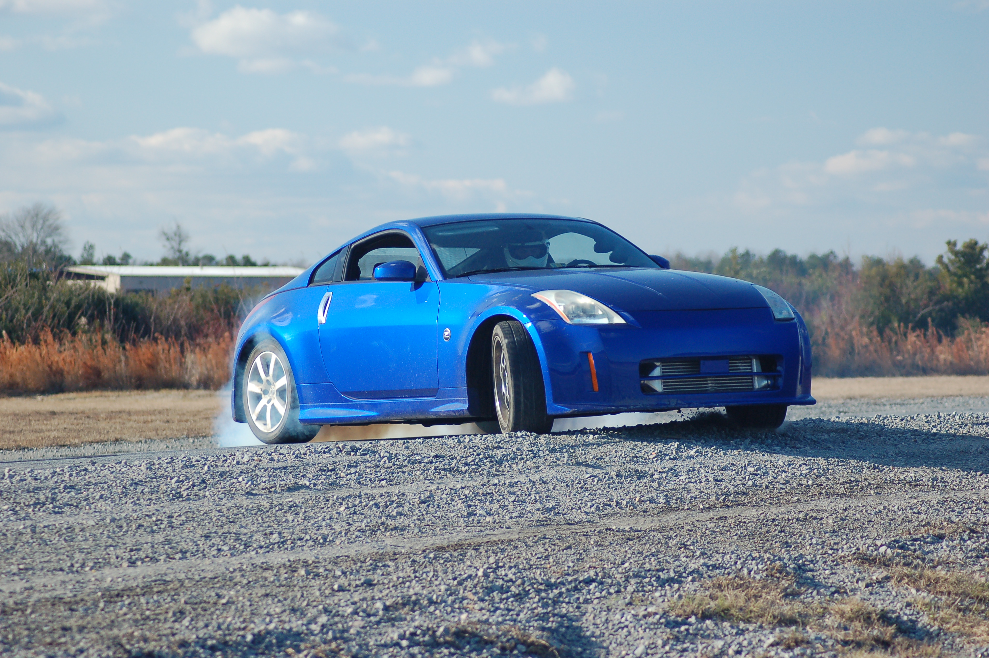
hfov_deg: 12.2
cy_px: 329
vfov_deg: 8.2
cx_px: 494
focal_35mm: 168
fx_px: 4611
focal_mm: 112
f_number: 4.2
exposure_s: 1/500
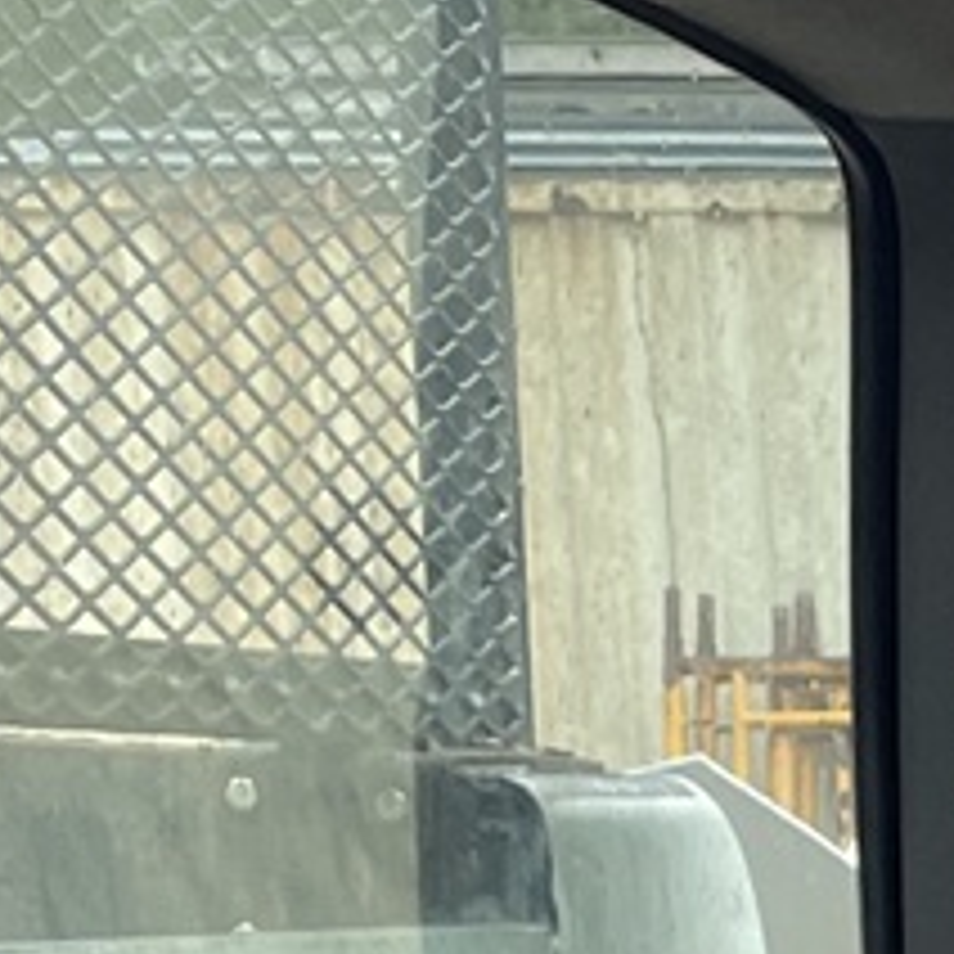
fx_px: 5457
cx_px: 2230
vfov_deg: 8.8
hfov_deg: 9.1
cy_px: 2542
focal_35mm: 175
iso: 64
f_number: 1.6
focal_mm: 4.2
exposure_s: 1/121
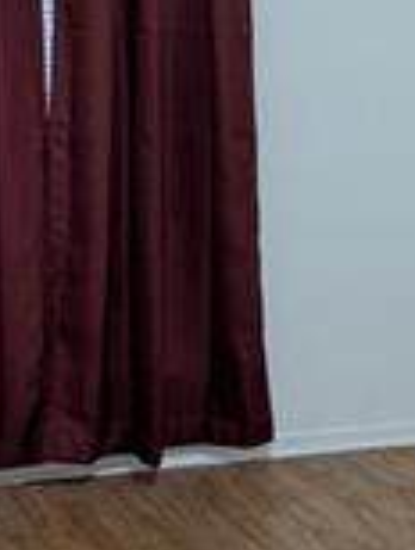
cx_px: 75
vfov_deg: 16.4
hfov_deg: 12.3
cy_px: 268
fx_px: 1913
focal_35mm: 120
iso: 61
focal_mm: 6.81
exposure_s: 1/31.7
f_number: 1.85
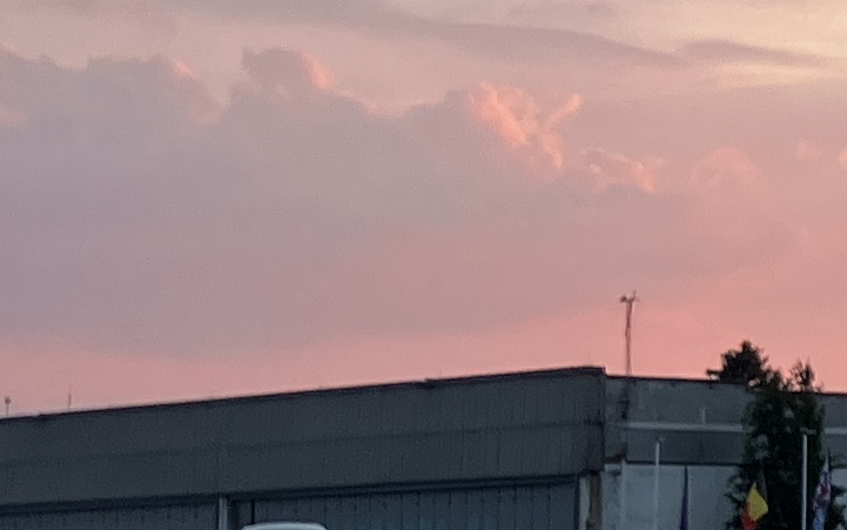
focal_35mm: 166
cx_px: 1877
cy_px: 262
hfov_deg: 11.0
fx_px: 3833
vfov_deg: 7.9
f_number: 1.8
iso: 50
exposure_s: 1/121
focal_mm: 3.99
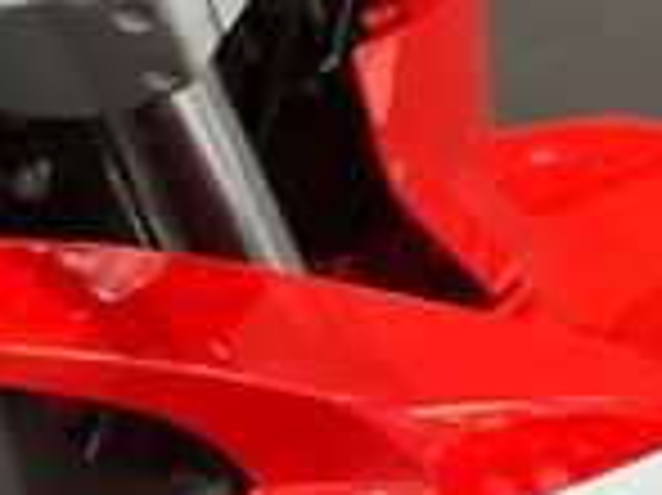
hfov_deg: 7.9
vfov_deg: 6.0
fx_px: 4720
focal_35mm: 247
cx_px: -284
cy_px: 616
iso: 400
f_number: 2.8
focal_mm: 9
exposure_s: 1/30
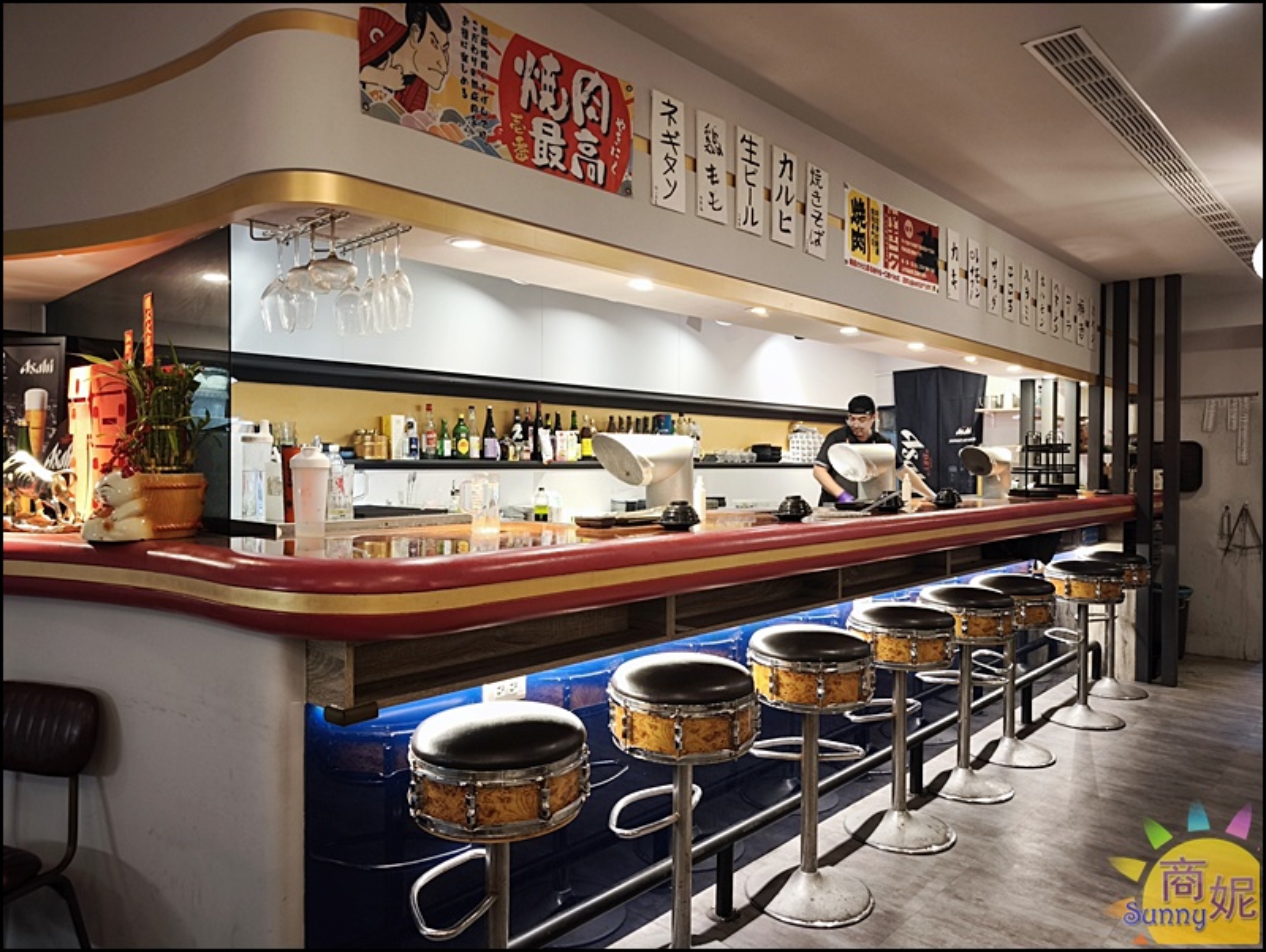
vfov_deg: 58.9
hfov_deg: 73.9
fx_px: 842
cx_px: 633
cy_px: 476
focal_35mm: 23
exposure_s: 1/60
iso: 800
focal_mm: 6.57
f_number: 1.6
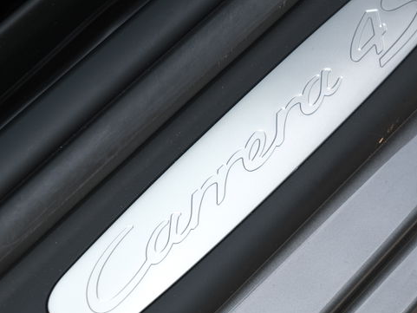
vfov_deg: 12.9
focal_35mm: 115
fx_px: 1386
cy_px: 151
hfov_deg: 17.1
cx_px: 264
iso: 200
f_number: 4.8
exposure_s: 1/75
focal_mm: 50
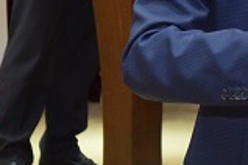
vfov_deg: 4.6
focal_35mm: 301
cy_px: -24
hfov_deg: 6.7
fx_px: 2073
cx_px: 374
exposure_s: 1/160
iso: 1000
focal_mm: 48
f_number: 5
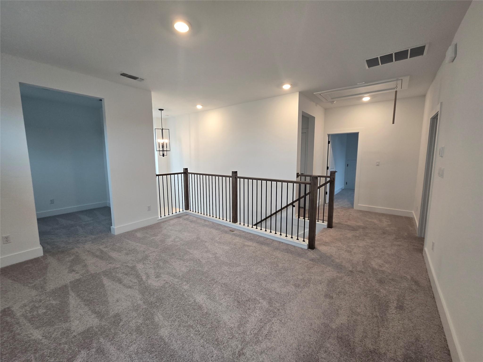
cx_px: 242
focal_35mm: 13
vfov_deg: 89.9
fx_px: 181
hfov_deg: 106.2
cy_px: 181
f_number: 2.2
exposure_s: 1/60
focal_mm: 2.2
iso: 160
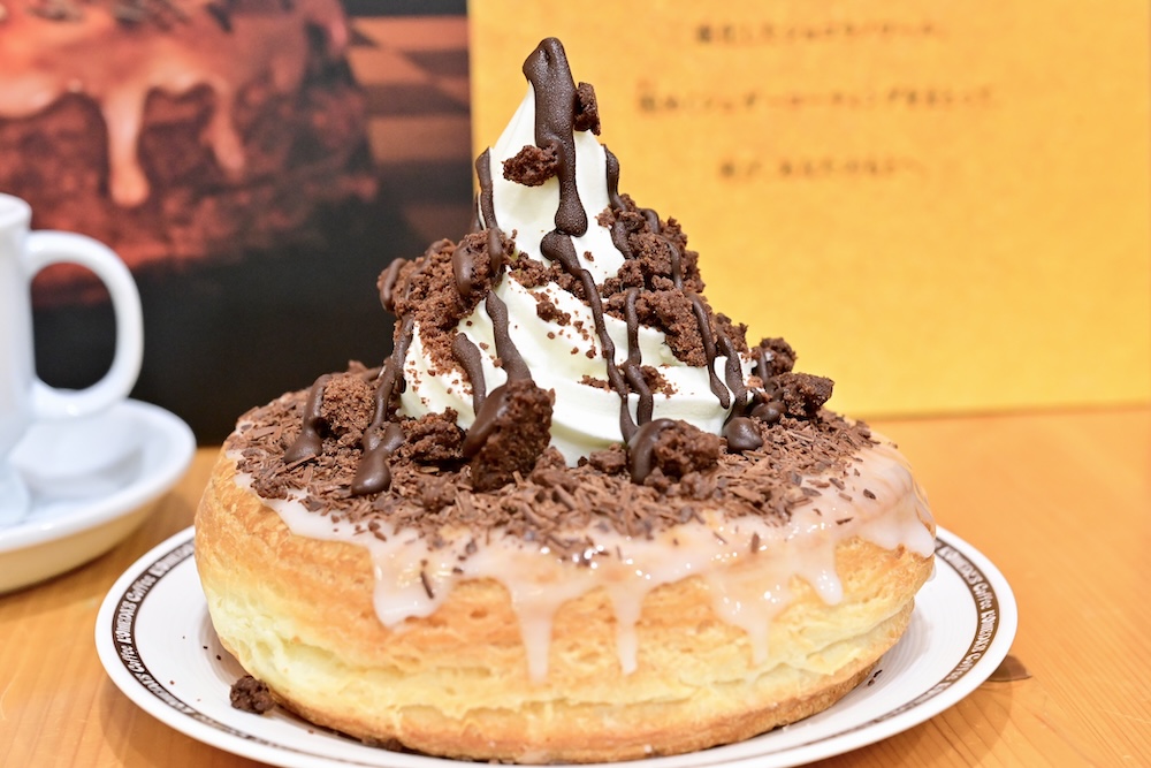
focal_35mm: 60
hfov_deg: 33.4
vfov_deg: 22.6
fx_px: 1918
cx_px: 576
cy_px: 384
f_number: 6.3
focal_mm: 60
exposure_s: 1/160
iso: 6400
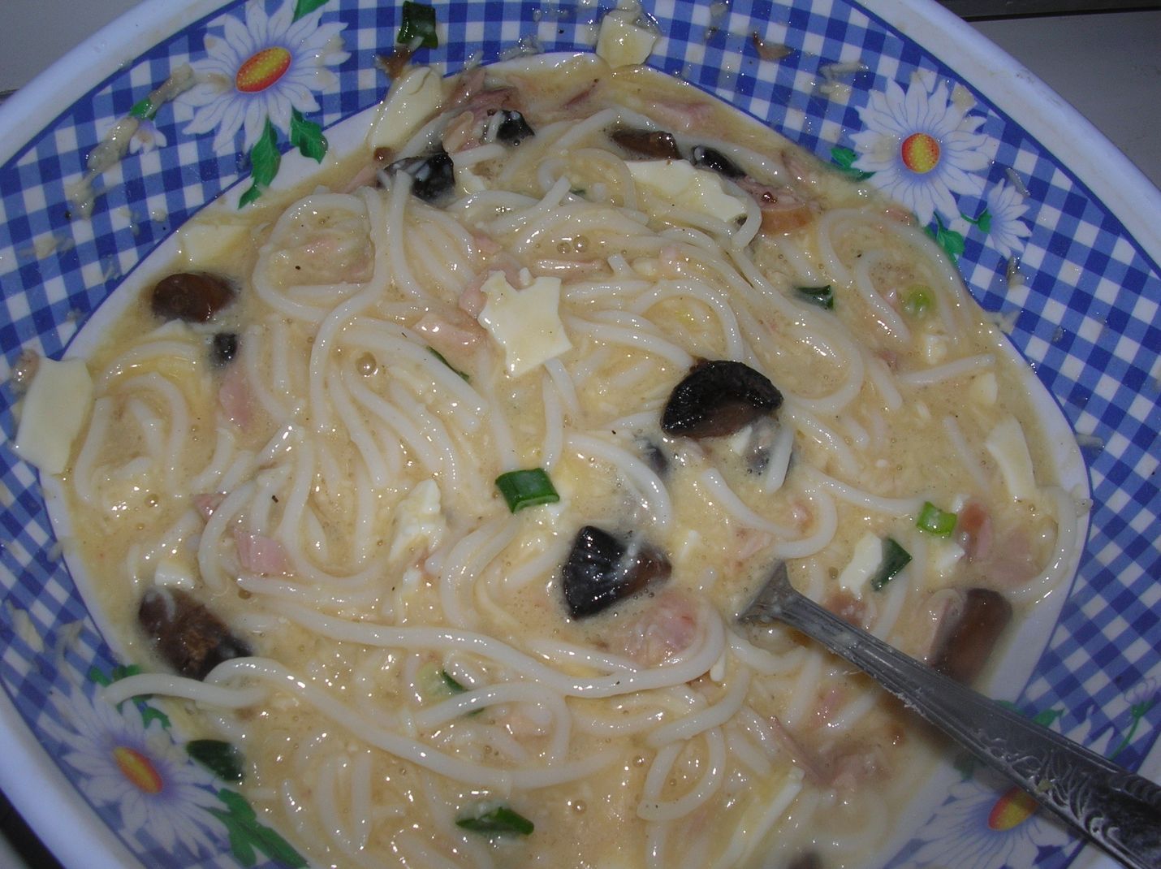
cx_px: 580
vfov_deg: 40.6
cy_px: 434
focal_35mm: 35
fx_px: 1173
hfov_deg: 52.7
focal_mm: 5.8
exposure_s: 1/60.1
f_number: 5.6
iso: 50
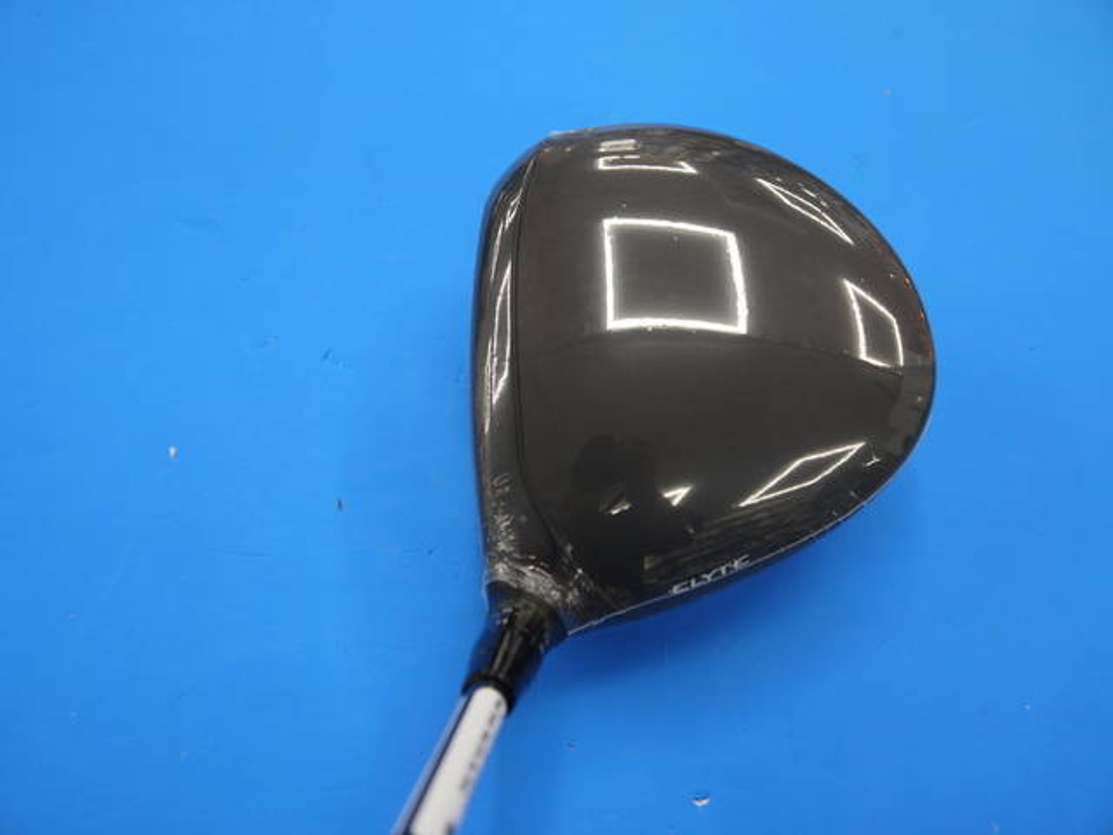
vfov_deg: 34.3
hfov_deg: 44.8
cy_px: 418
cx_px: 556
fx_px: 1350
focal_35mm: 42
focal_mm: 21
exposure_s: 1/60
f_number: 4.3
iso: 160
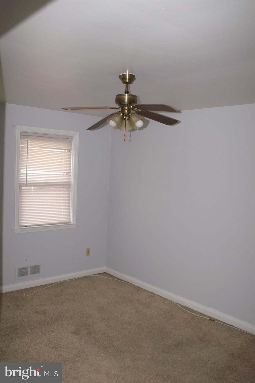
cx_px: 128
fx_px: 319
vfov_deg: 62.0
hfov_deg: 43.5
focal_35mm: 30
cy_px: 192
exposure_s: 1/60
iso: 400
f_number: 4
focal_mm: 20
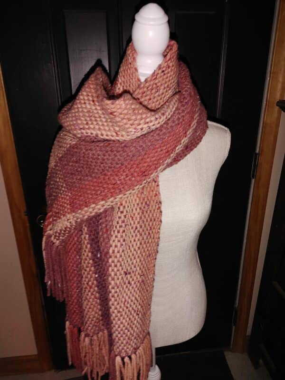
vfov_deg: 67.3
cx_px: 142
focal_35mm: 26
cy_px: 190
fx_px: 285
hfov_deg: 53.1
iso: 100
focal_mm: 4.81
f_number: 1.8
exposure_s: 1/40
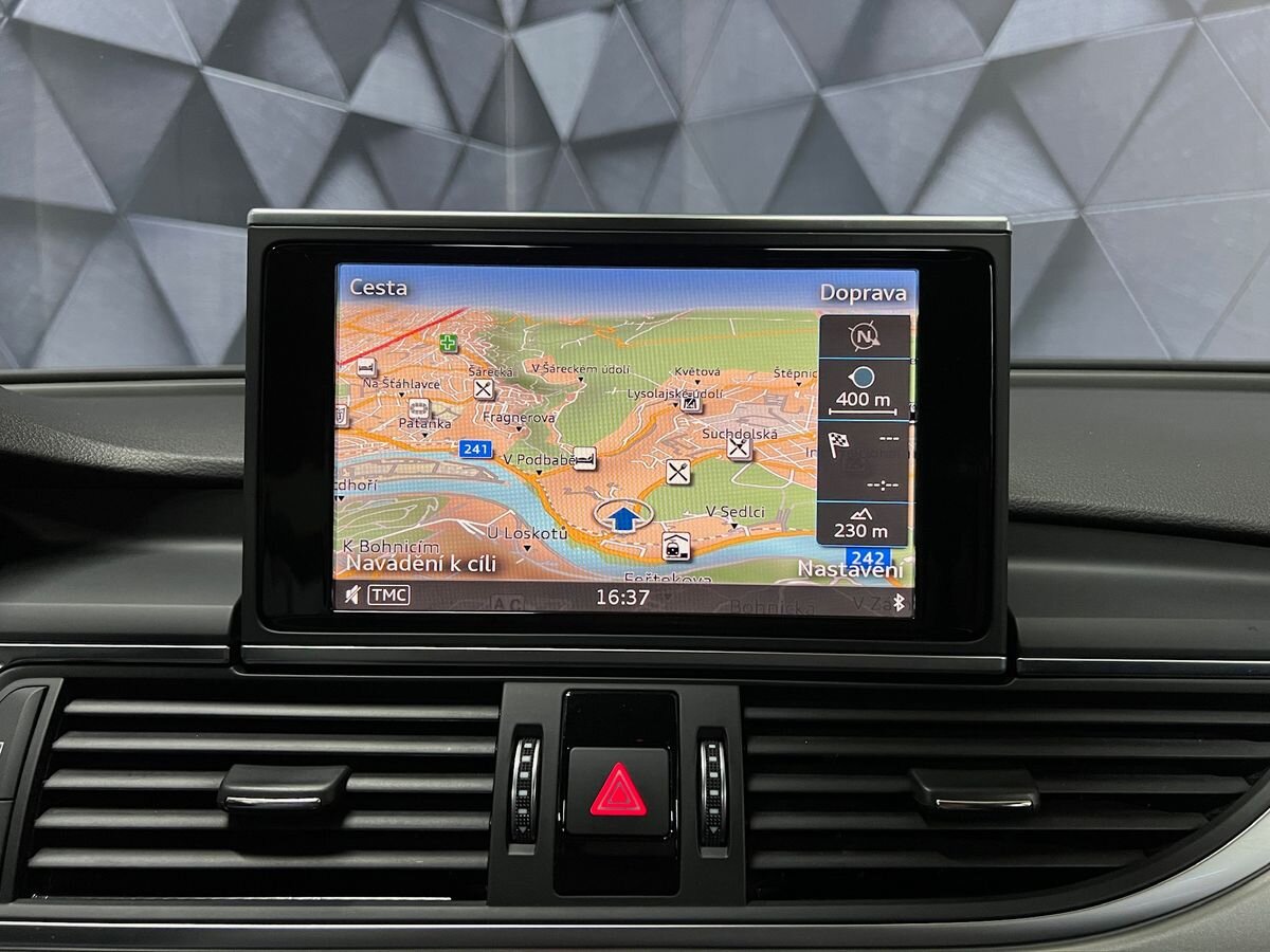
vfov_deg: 53.1
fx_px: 954
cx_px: 635
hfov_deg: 67.3
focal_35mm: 26
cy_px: 476
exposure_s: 1/60
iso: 320
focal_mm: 5.7
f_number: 1.5
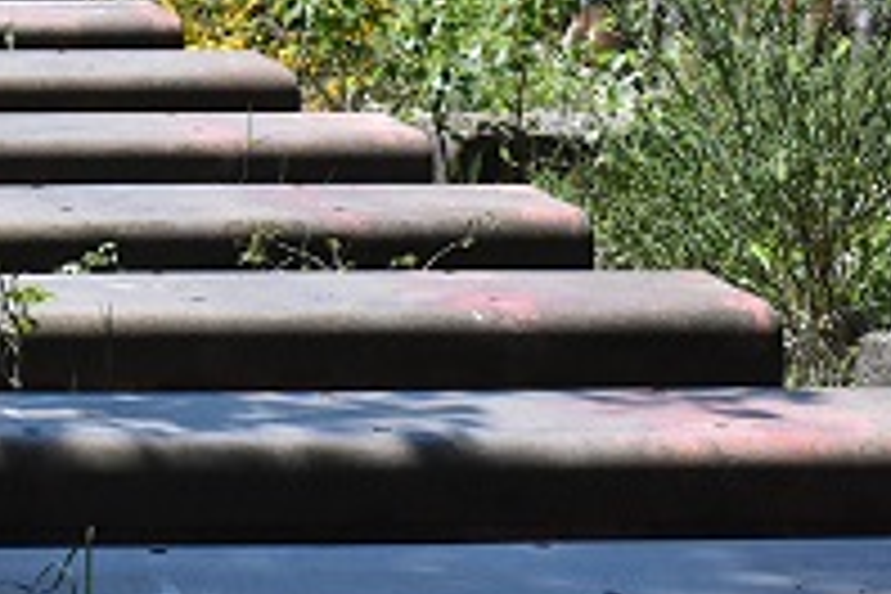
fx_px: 5395
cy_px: -227
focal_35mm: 218
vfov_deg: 6.2
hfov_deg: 9.3
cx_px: -130
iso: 2000
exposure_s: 1/2500
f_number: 11
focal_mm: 48
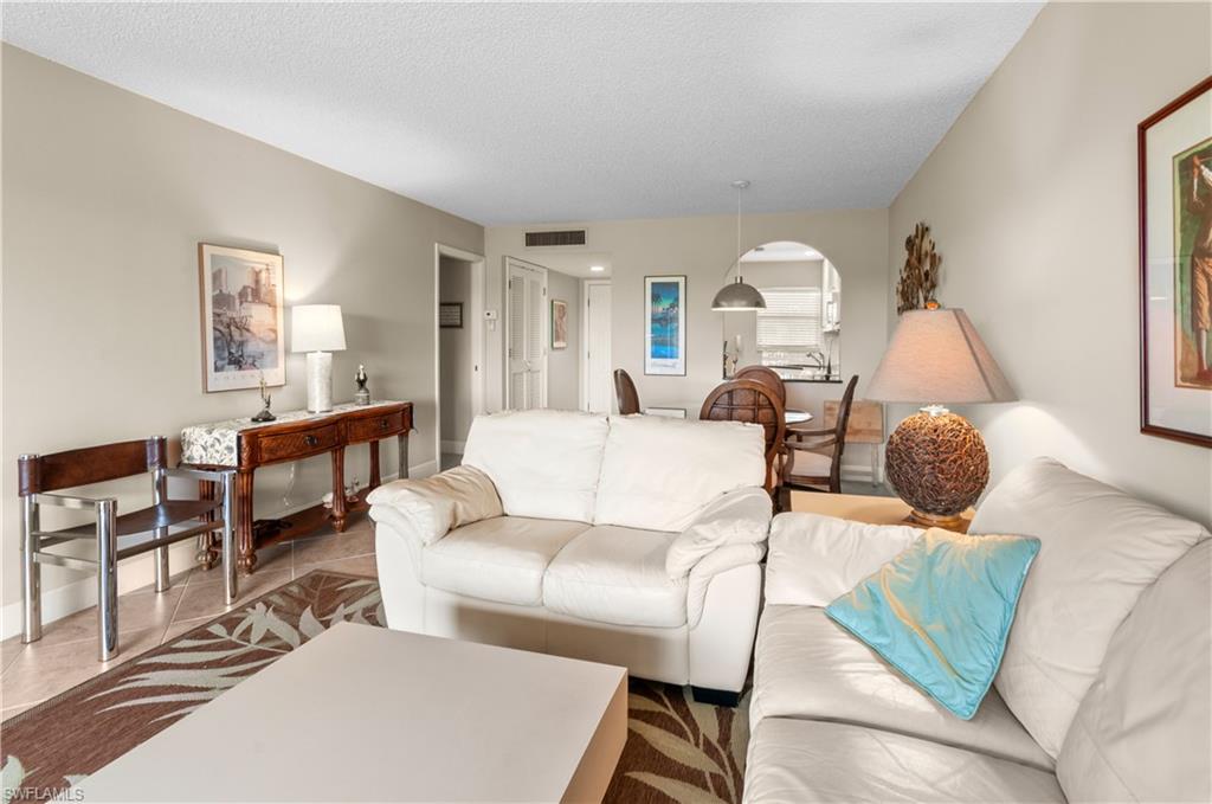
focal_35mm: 15
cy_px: 402
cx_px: 606
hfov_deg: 100.5
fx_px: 504
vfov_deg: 77.1
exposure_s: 1/2
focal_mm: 10
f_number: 11
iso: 200
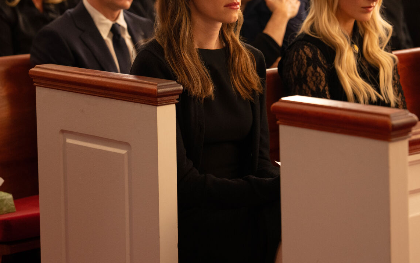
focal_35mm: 110
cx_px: 234
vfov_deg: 11.9
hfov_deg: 18.9
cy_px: 69
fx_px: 1259
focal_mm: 70
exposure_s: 1/125
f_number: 2.8
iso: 2000
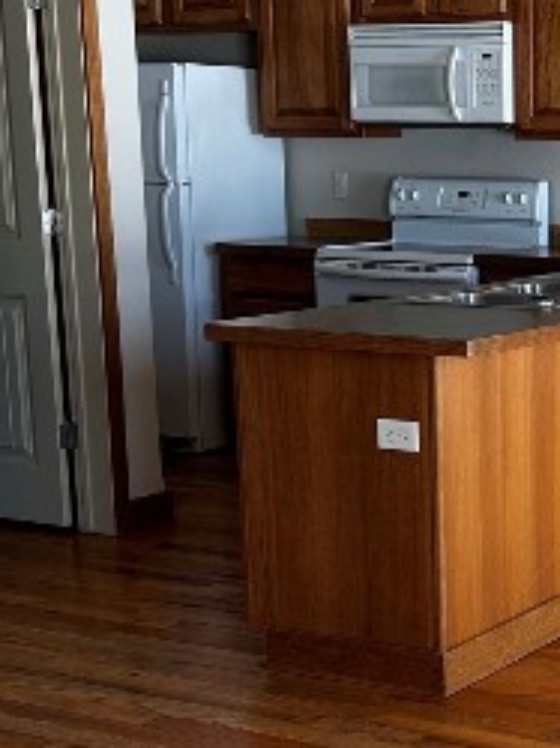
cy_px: 497
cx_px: 614
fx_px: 1729
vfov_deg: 24.3
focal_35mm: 80
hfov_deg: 17.8
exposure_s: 1/121
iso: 40
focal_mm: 5.7
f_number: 1.5
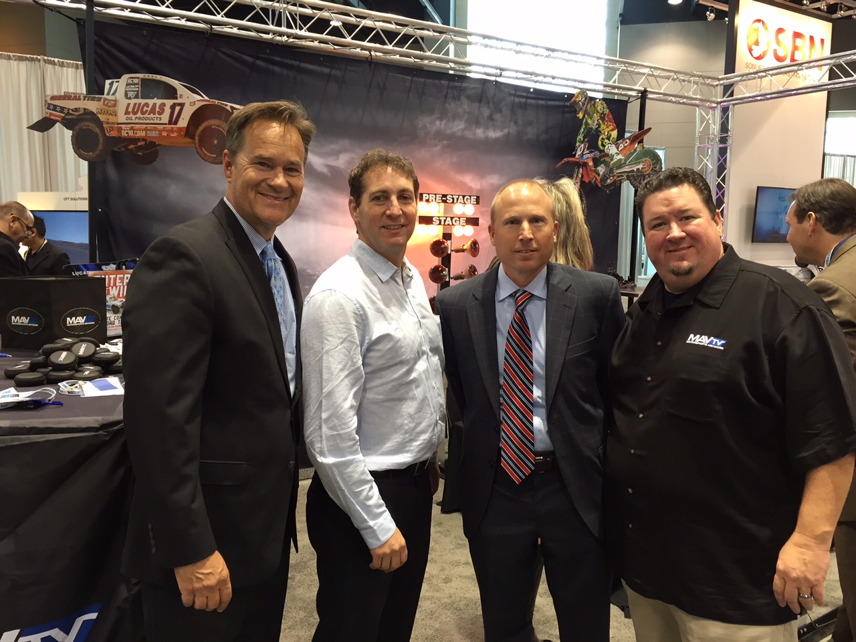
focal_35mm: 29
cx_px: 428
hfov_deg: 61.7
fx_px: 717
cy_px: 321
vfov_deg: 48.2
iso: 64
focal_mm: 4.15
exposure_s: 1/30
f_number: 2.2
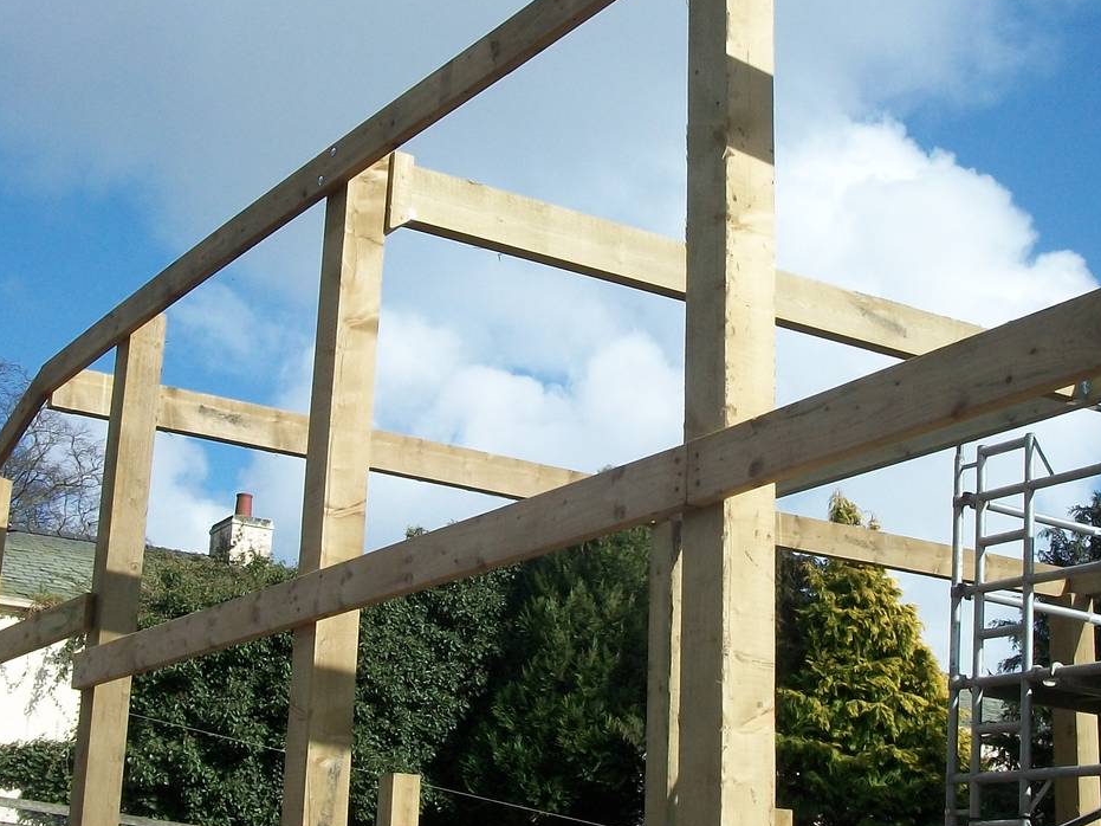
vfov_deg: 26.5
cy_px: 356
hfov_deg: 34.9
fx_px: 1749
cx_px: 563
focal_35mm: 55
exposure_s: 1/400
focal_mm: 5.7
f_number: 5.5
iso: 80
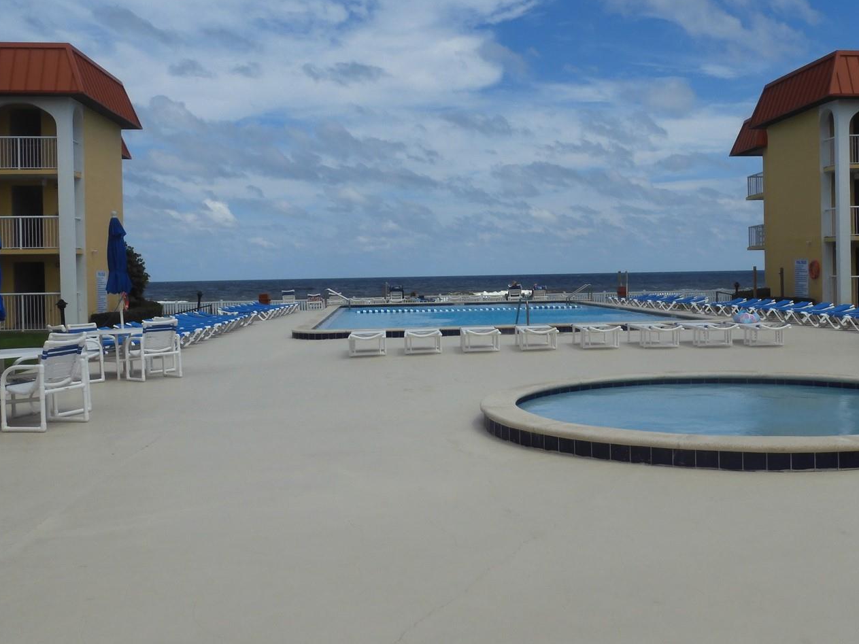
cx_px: 490
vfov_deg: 37.7
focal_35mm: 38
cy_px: 285
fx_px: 943
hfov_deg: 48.8
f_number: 4
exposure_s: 1/1600
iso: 100
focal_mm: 5.4
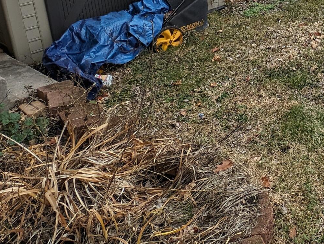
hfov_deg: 38.1
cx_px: 389
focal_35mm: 36
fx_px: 337
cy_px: -33
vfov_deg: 33.8
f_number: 1.95
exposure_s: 1/259
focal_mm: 2.23
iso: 40
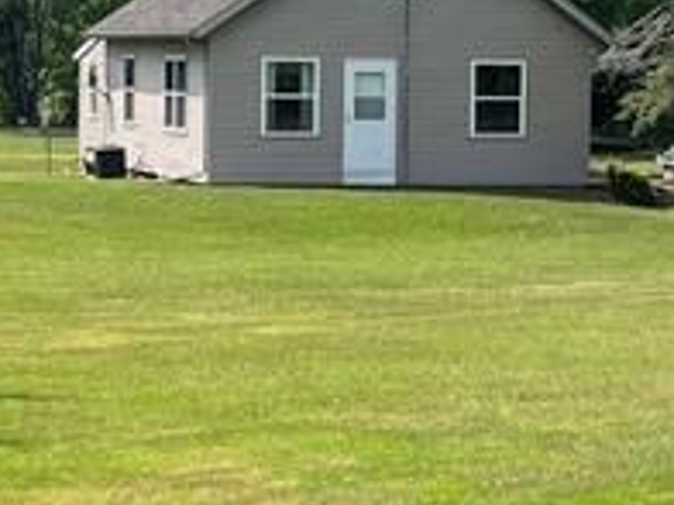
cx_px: 354
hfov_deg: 14.5
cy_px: 151
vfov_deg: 10.9
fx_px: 2648
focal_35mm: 136
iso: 50
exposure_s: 1/2899
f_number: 1.6
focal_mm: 5.1
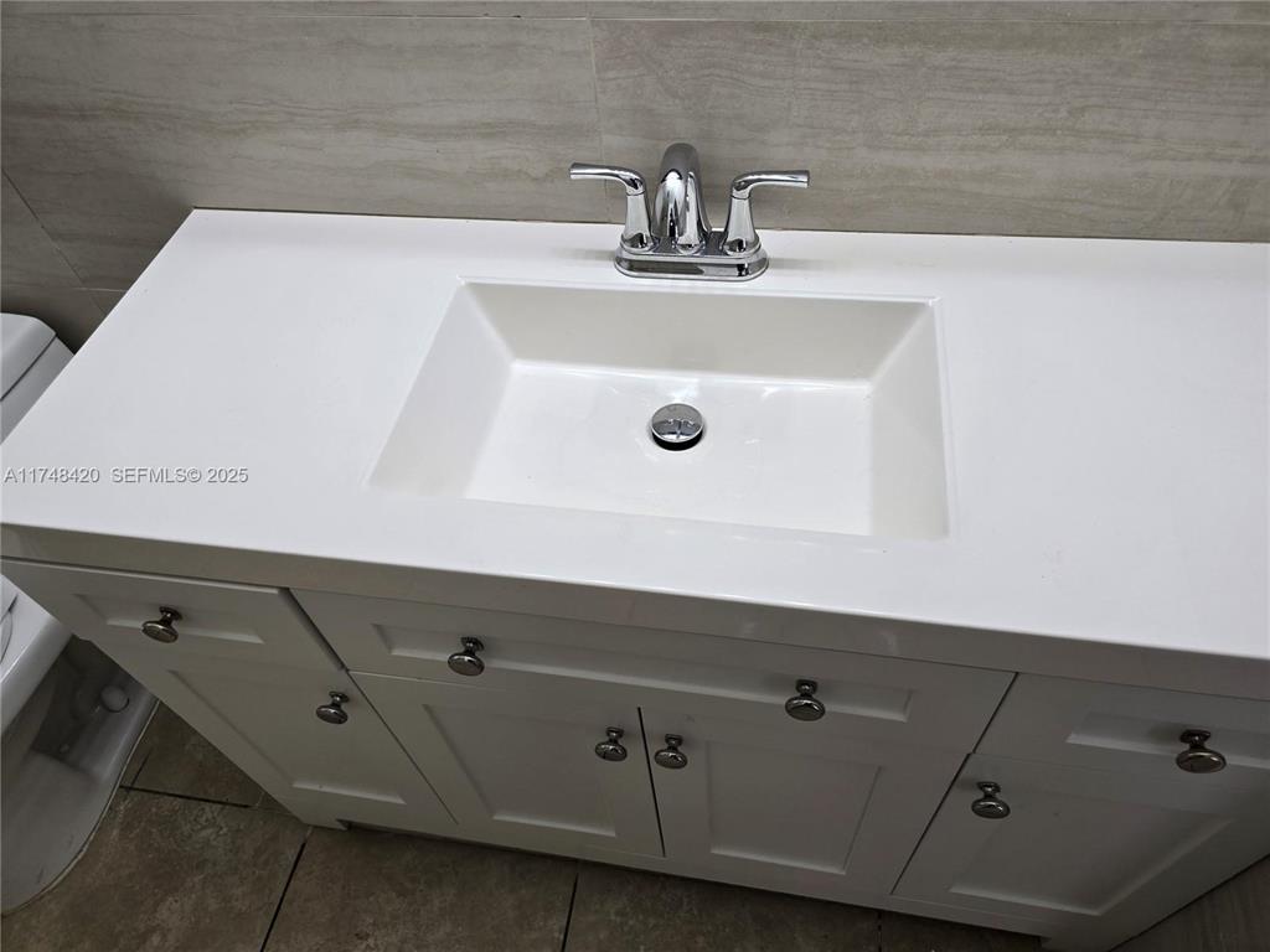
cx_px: 635
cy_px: 476
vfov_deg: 58.9
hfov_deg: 73.9
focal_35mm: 23
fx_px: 844
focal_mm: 6.3
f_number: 1.7
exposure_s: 1/120
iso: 80
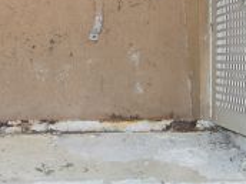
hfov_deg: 24.0
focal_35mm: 79
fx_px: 561
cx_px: 23
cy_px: 56
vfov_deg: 18.6
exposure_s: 1/40
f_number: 2.8
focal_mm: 7.3
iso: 100
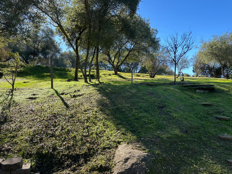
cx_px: 116
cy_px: 87
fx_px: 161
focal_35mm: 24
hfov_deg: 71.6
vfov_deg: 56.8
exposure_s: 1/1272
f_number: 1.78
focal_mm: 6.86
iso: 80
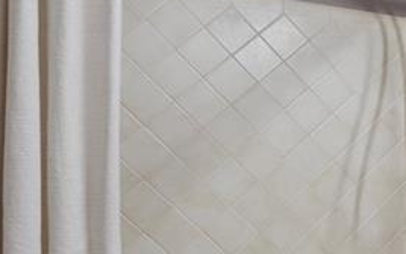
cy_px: 213
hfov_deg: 23.7
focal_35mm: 70
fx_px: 775
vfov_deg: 18.4
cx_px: 600
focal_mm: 18
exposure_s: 1/10
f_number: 8
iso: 250
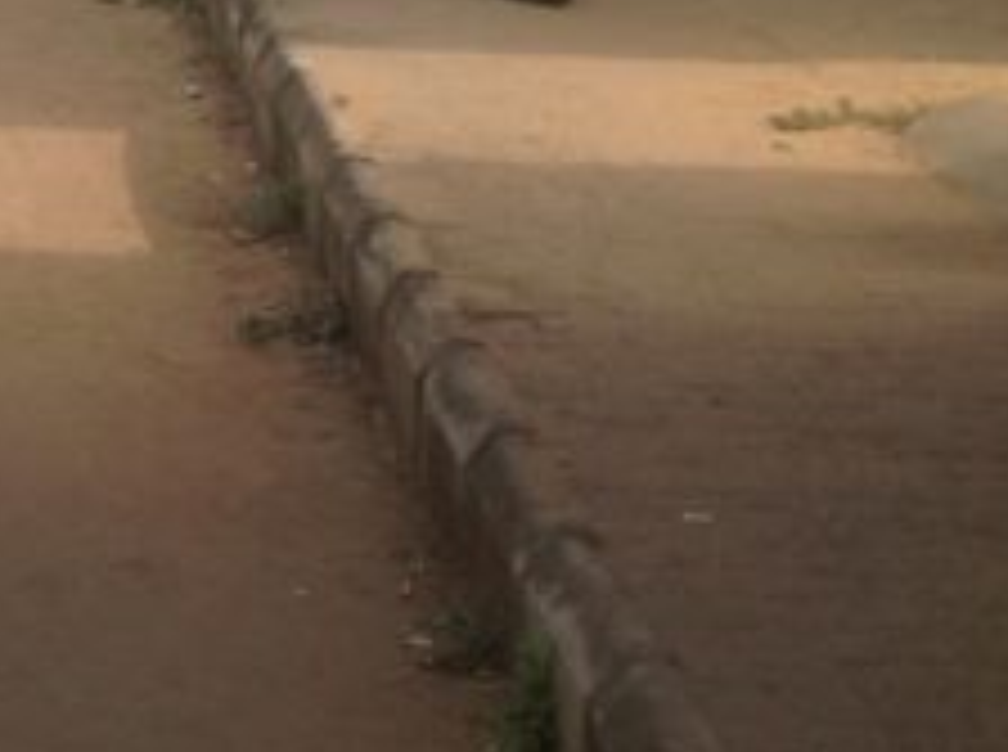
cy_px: -167
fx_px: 3487
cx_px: -396
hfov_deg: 15.5
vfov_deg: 12.0
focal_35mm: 120
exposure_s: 1/975
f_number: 2.4
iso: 80
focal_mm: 4.28
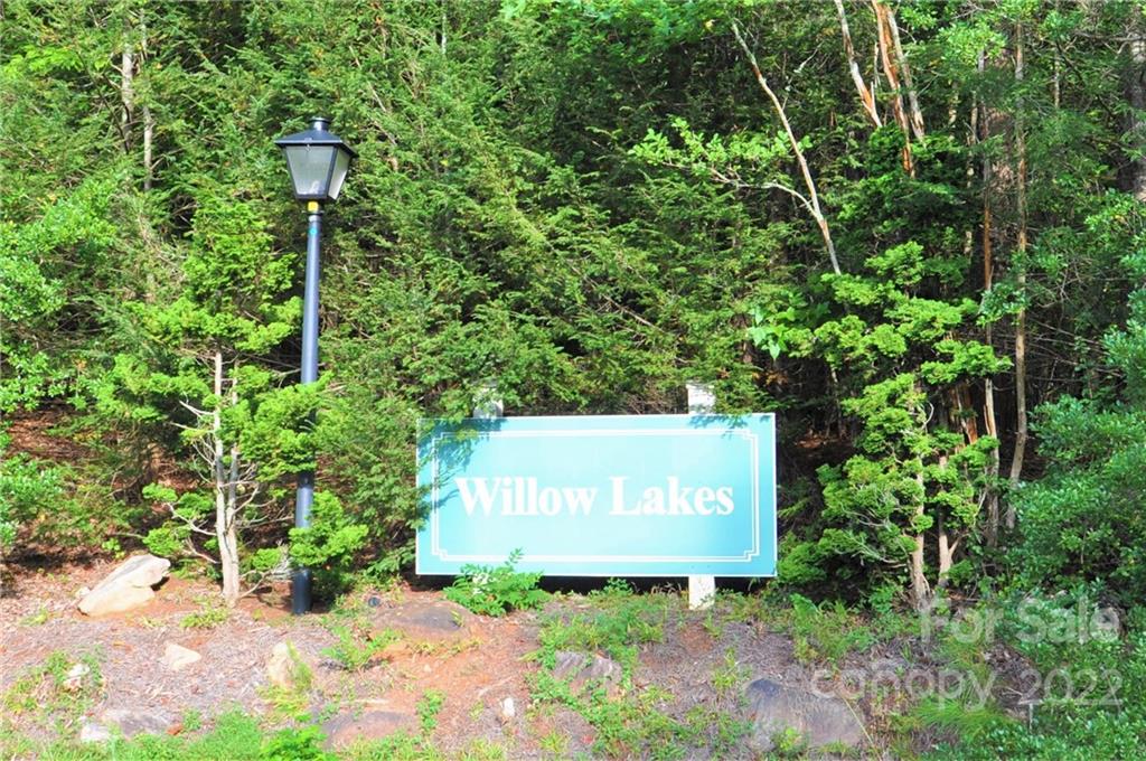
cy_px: 380
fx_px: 1001
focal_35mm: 32
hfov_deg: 59.6
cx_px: 573
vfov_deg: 41.6
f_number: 5.6
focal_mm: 21
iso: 200
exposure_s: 1/125
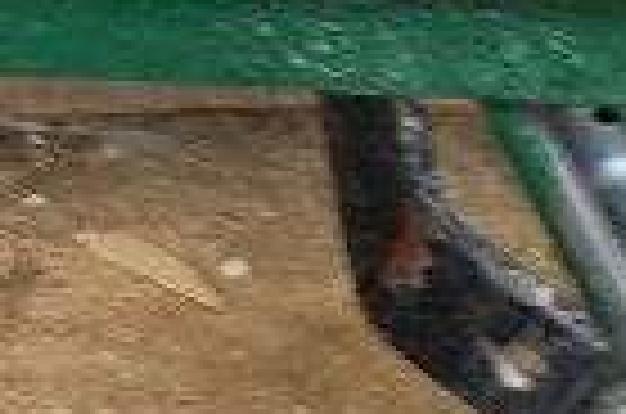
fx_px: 3435
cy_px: 225
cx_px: -36
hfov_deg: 10.3
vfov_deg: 6.9
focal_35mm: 198
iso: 100
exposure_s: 1/20
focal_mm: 4.13
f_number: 2.4
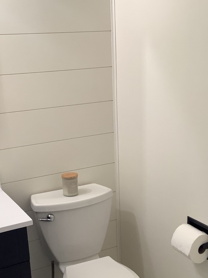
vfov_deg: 38.7
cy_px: 171
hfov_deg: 29.5
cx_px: 76
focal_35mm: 49
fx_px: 393
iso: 80
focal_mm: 3.3
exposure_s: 1/60
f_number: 2.4
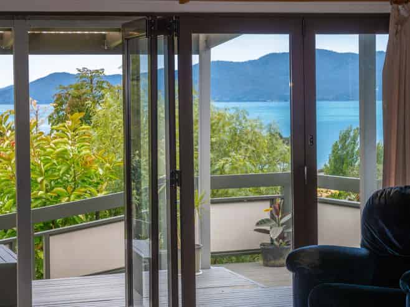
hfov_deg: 20.0
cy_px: 154
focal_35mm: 98
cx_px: 205
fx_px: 1160
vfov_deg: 15.1
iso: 200
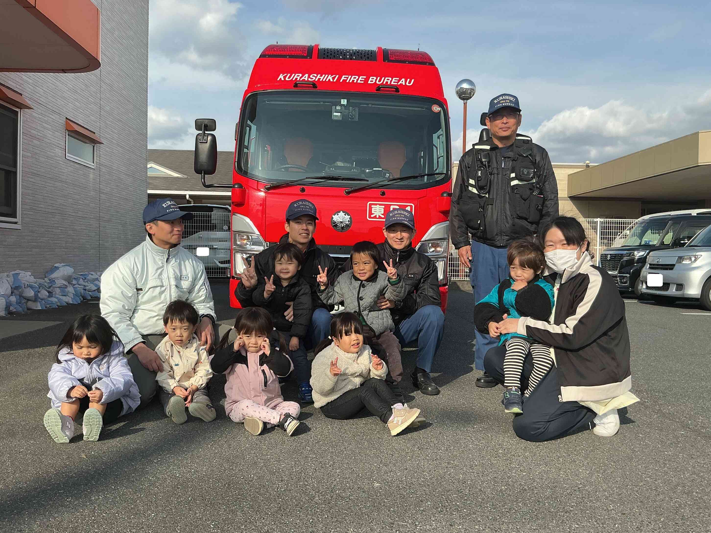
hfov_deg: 61.7
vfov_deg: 48.2
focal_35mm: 29
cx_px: 356
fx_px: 596
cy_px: 266
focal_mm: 3
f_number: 1.8
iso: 25
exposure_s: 1/1451
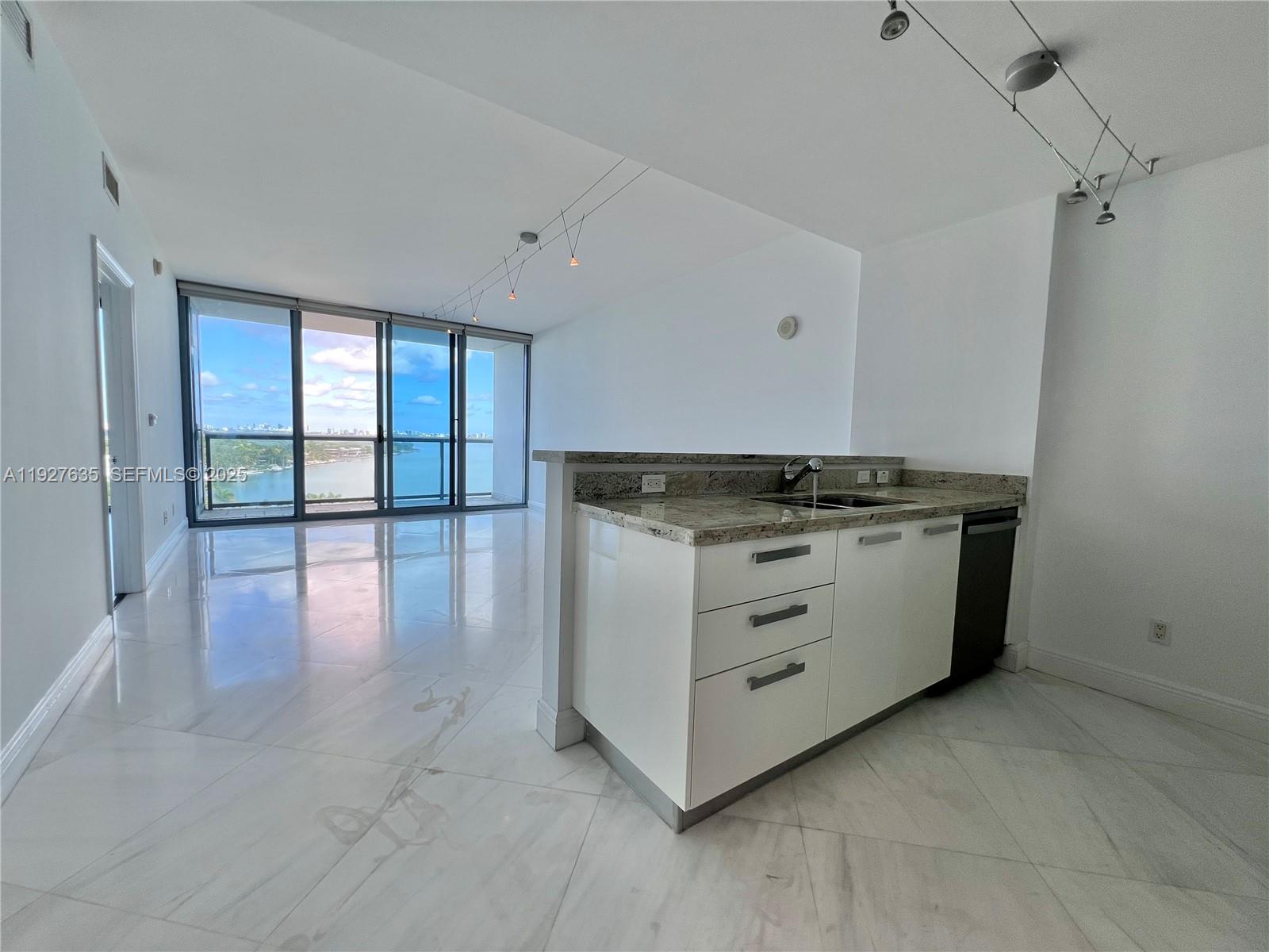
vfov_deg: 89.9
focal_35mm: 13
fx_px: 477
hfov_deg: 106.2
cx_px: 634
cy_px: 476
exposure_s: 1/168
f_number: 1.8
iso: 32
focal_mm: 1.57
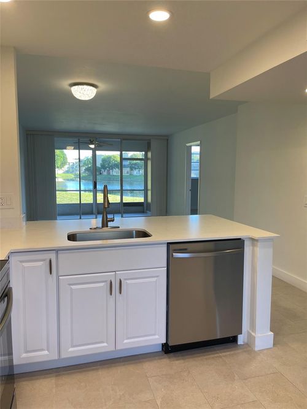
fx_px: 296
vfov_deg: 69.4
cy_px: 204
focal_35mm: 25
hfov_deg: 54.9
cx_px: 154
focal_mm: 5.1
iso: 50
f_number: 1.6
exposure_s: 1/120
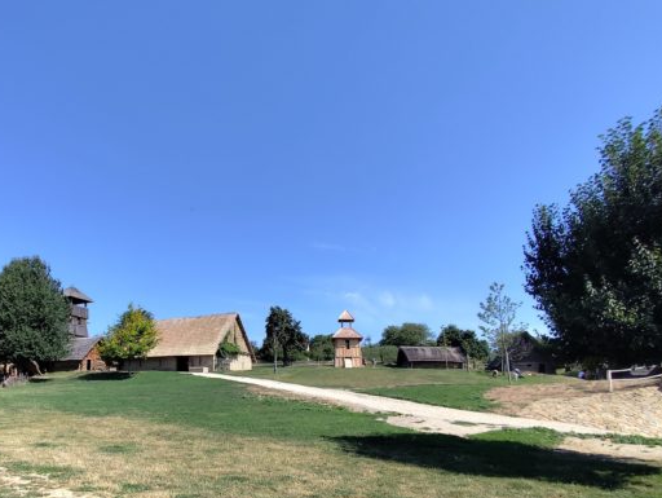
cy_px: 330
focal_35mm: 24
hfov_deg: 69.9
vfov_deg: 55.7
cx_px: 231
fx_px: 459
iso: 50
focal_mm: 1.65
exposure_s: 1/926
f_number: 2.2
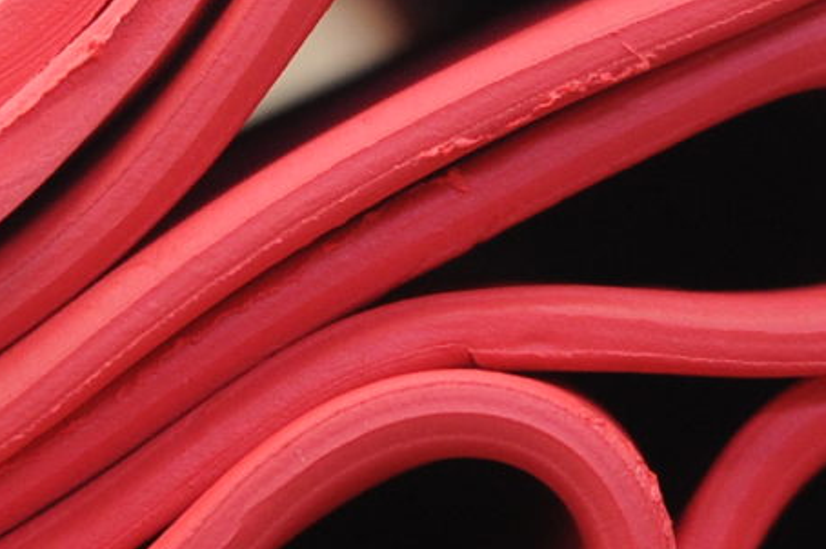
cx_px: -222
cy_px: 90
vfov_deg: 1.2
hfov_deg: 1.8
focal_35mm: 1127
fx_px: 25839
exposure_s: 1/125
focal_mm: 200
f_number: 5
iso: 1250
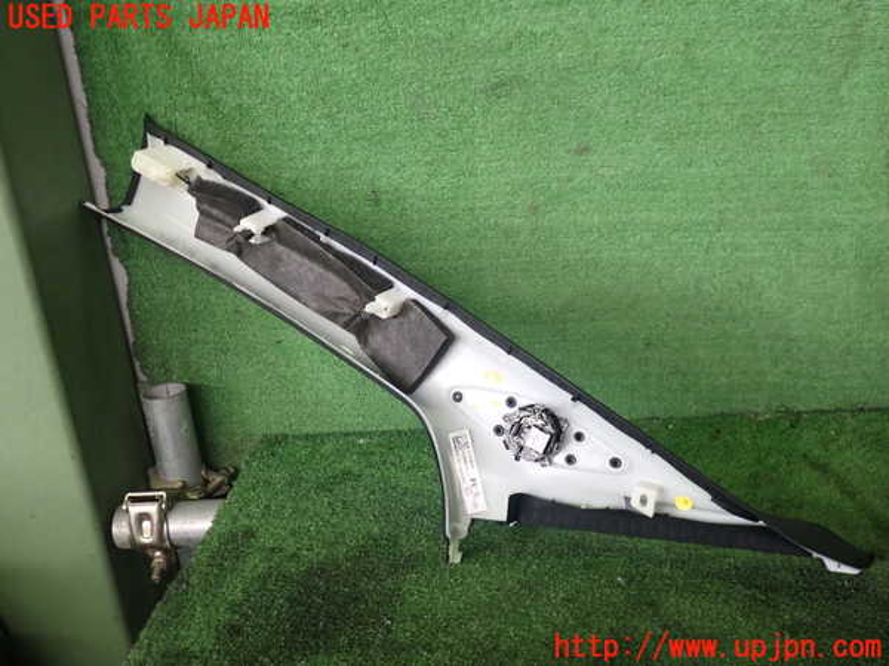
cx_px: 444
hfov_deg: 60.0
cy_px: 333
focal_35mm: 30
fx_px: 770
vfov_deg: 46.8
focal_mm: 5.4
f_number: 2.3
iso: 200
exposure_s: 1/50
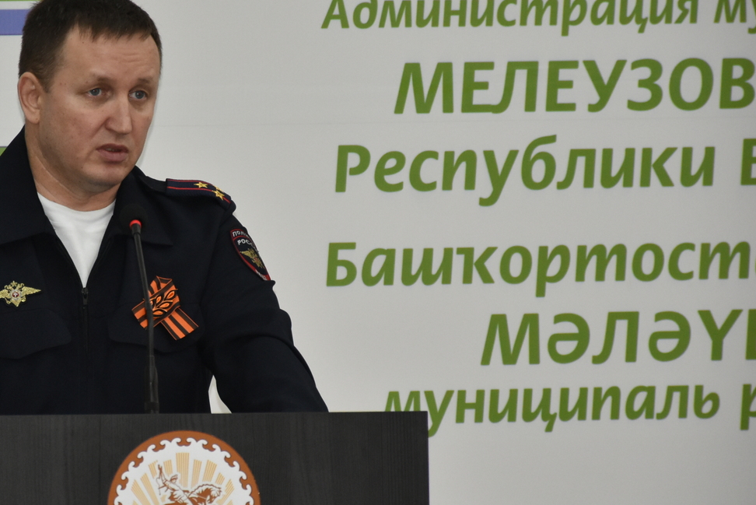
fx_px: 6744
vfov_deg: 4.3
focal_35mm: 321
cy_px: 247
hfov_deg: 6.4
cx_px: 137
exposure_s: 1/200
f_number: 5.6
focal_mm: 130
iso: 1250
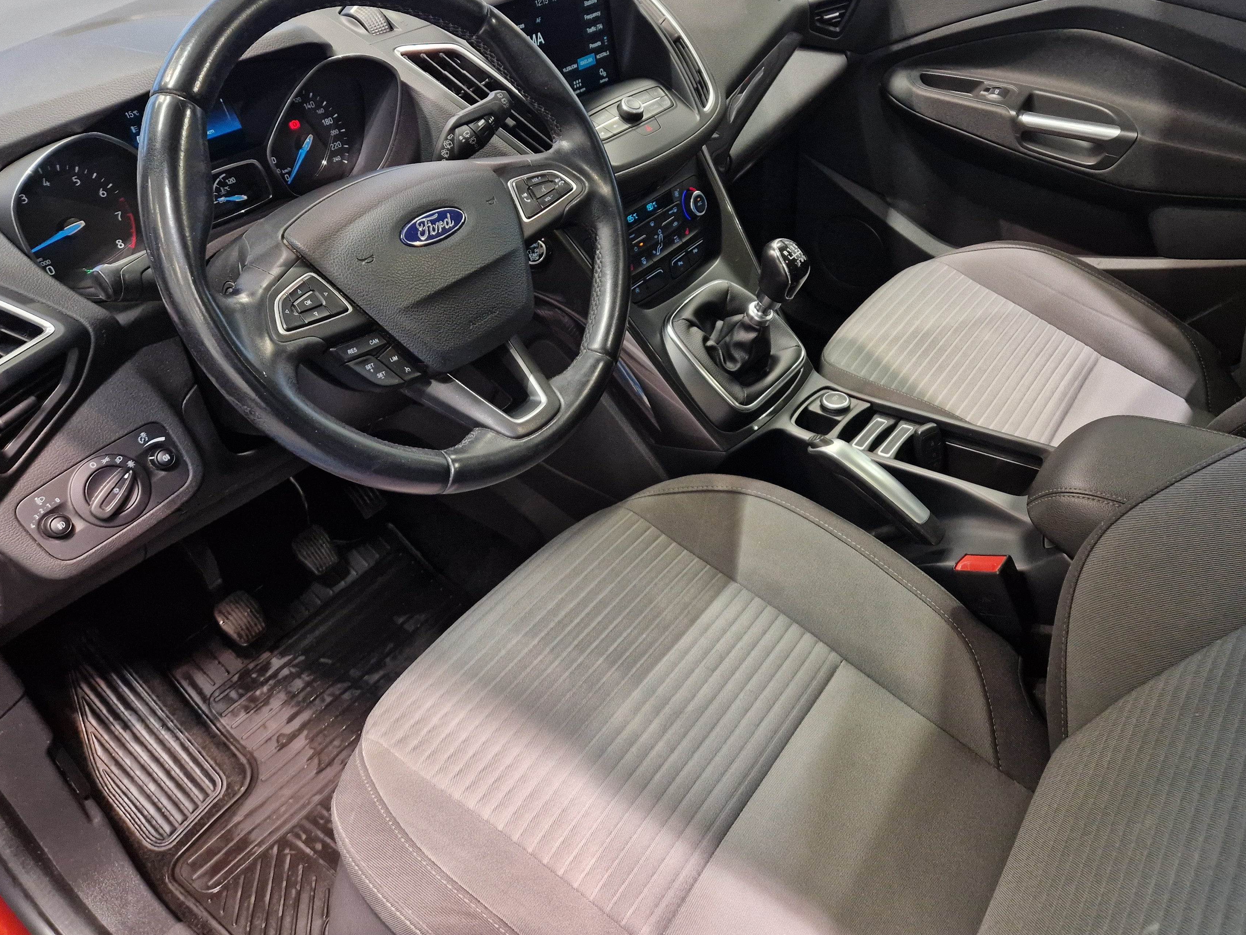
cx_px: 670
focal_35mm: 27
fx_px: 972
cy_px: 389
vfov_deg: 51.1
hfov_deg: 65.2
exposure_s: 1/100
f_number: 1.8
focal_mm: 5.4
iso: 400
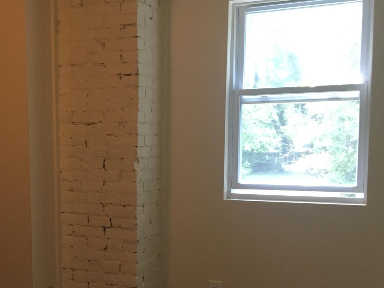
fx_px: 566
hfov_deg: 36.9
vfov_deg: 28.3
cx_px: 112
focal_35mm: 51
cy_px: 198
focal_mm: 4.15
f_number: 2.2
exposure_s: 1/30
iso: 125
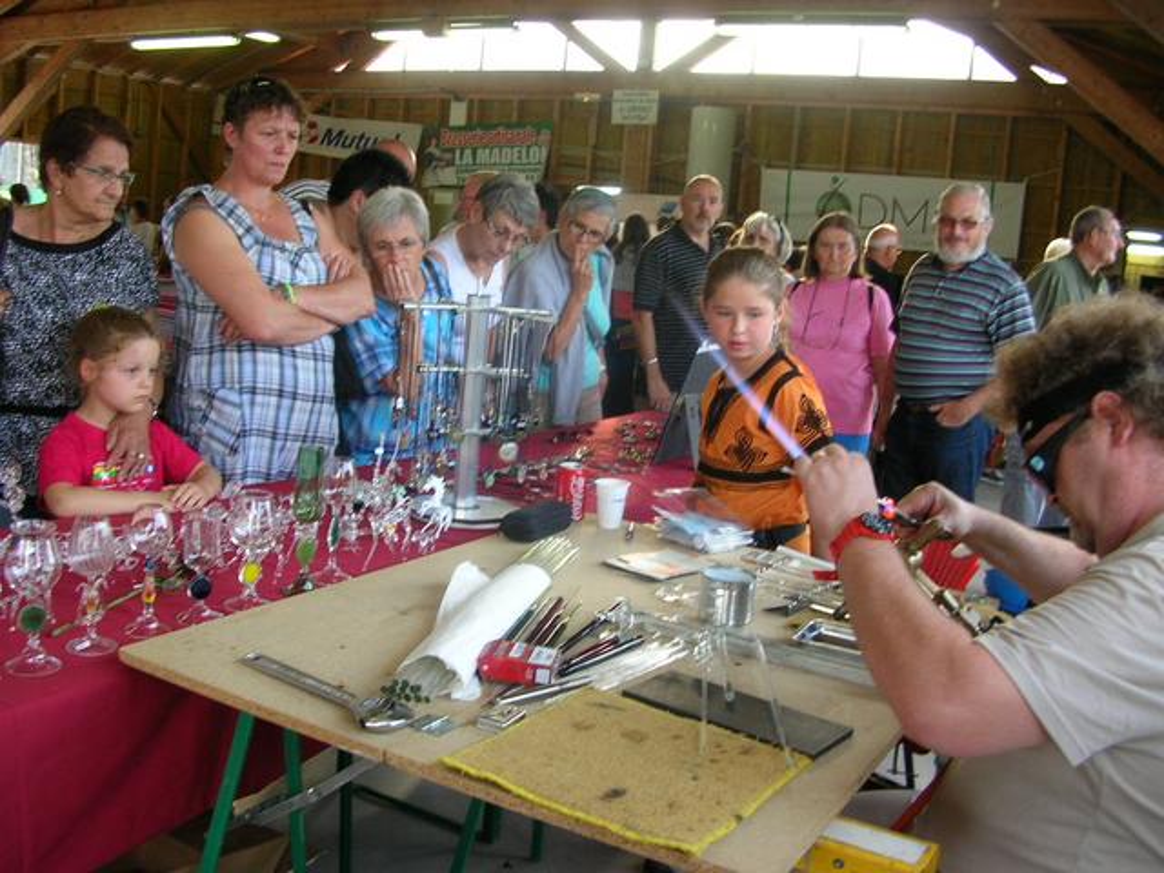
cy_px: 436
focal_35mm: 35
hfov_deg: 52.6
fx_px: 1177
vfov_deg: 40.7
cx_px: 582
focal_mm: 5.8
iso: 50
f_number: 2.8
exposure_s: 1/37.7
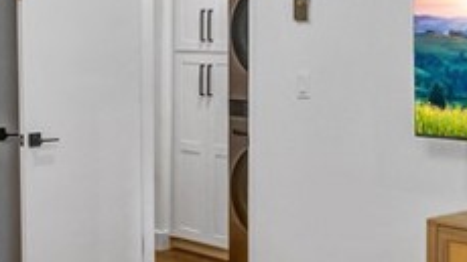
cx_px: 83
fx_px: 866
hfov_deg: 29.4
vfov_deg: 16.9
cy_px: 16
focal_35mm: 70
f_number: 8
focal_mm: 15
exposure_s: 1/50
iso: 320
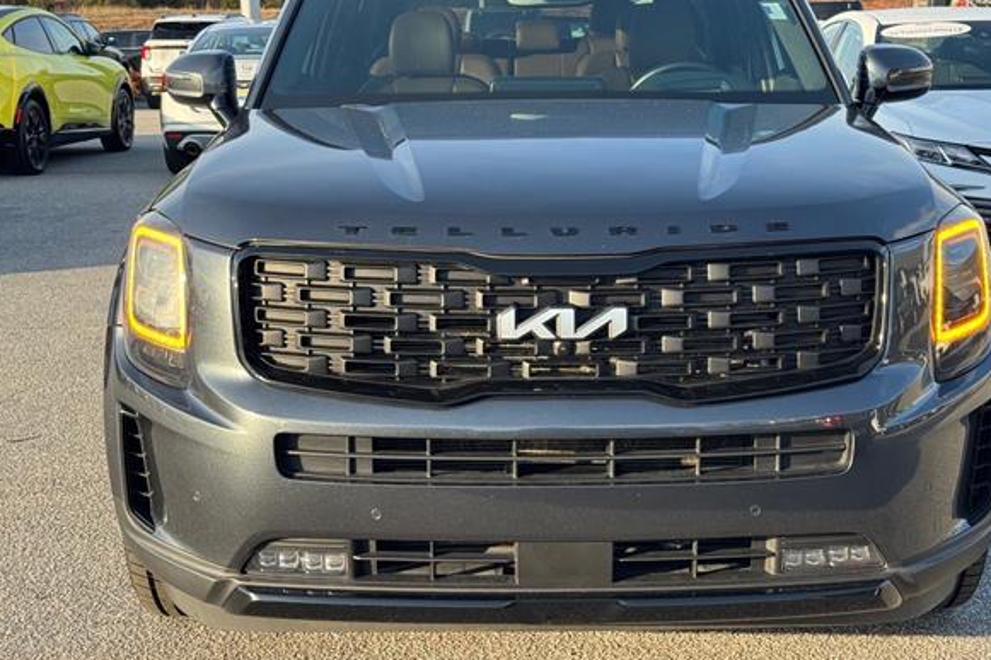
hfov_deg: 36.2
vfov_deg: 24.6
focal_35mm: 55
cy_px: 287
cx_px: 534
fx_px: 1514
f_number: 1.78
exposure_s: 1/707
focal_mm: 6.76
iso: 64
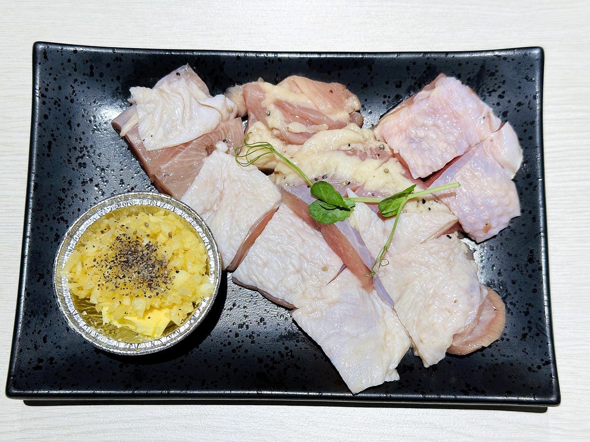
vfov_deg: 30.3
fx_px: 818
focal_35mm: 48
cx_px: 295
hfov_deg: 39.7
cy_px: 221
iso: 64
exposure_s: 1/120
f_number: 1.78
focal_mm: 6.86
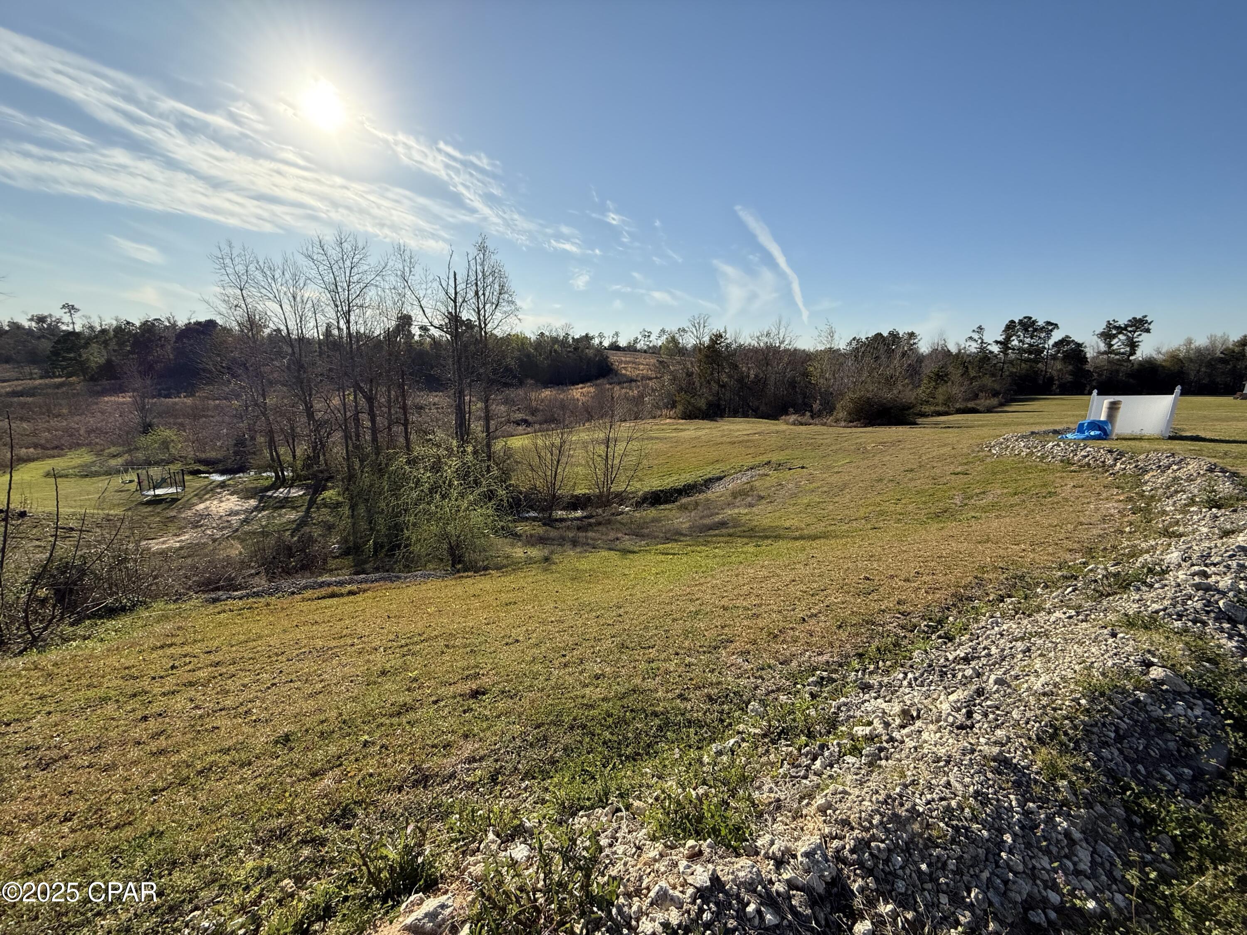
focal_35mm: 14
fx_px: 504
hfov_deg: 102.1
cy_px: 468
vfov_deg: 85.7
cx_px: 624
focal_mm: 2.22
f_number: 2.2
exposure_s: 1/2092
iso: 64
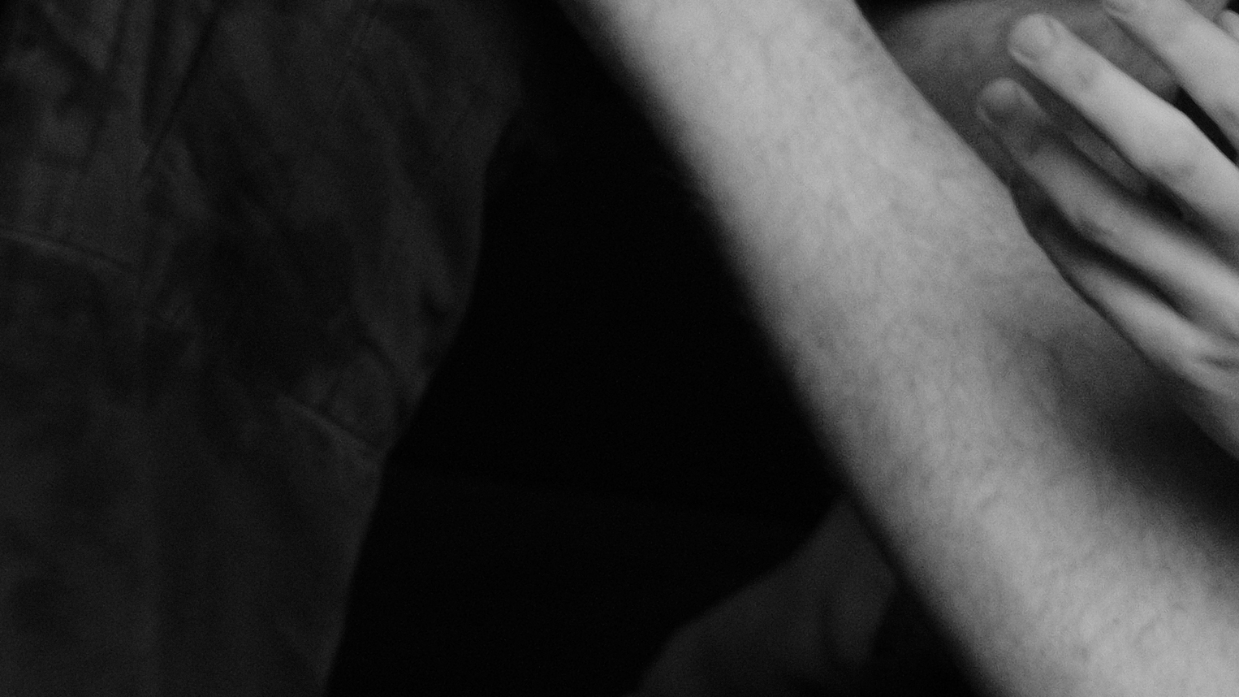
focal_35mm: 227
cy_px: -177
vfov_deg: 5.3
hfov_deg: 9.2
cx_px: 1961
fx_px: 7457
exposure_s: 1/180
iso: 1250
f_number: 4.5
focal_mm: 35
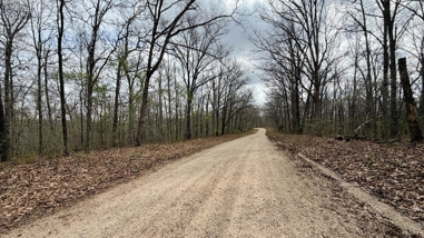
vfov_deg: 66.5
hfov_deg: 99.4
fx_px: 180
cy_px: 140
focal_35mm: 16
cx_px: 214
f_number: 2.2
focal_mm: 2.22
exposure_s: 1/770
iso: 25
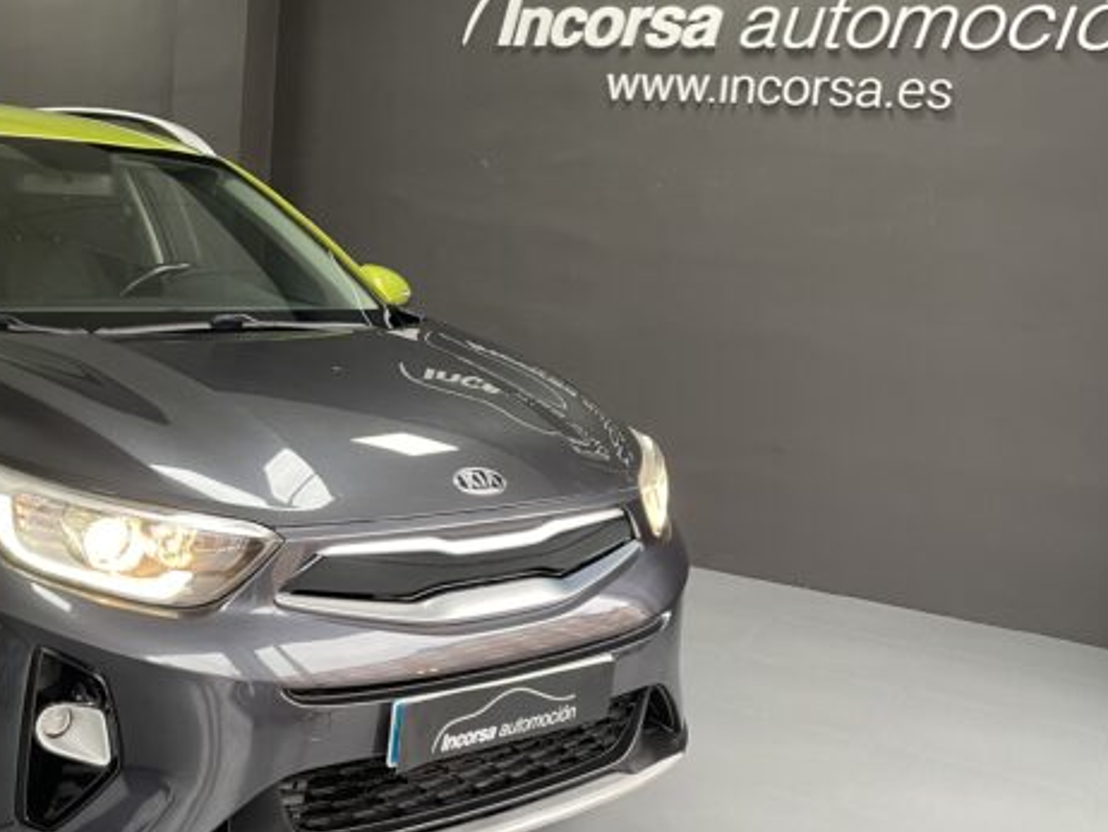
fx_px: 1441
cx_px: 312
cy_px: 369
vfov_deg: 32.2
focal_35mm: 45
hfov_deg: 41.1
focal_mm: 4.2
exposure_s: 1/50
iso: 100
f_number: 1.6
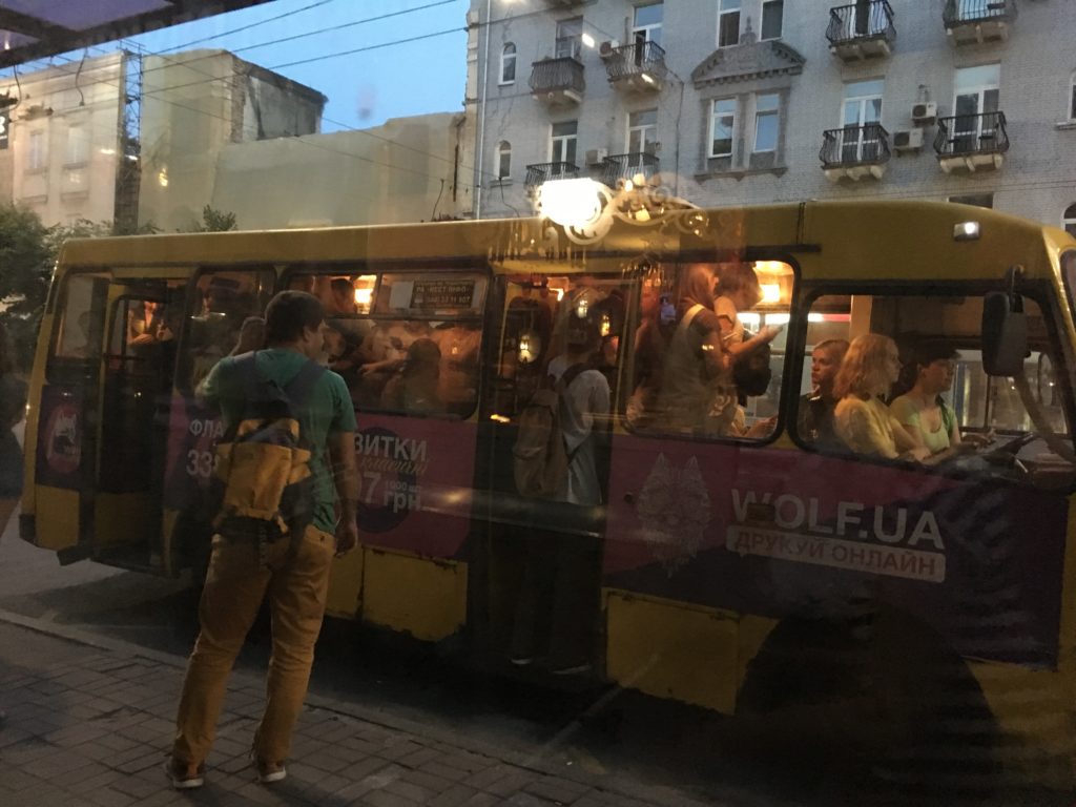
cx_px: 538
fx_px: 901
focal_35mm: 29
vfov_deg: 48.2
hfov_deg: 61.7
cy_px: 404
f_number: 2.2
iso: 320
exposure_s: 1/17
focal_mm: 4.15
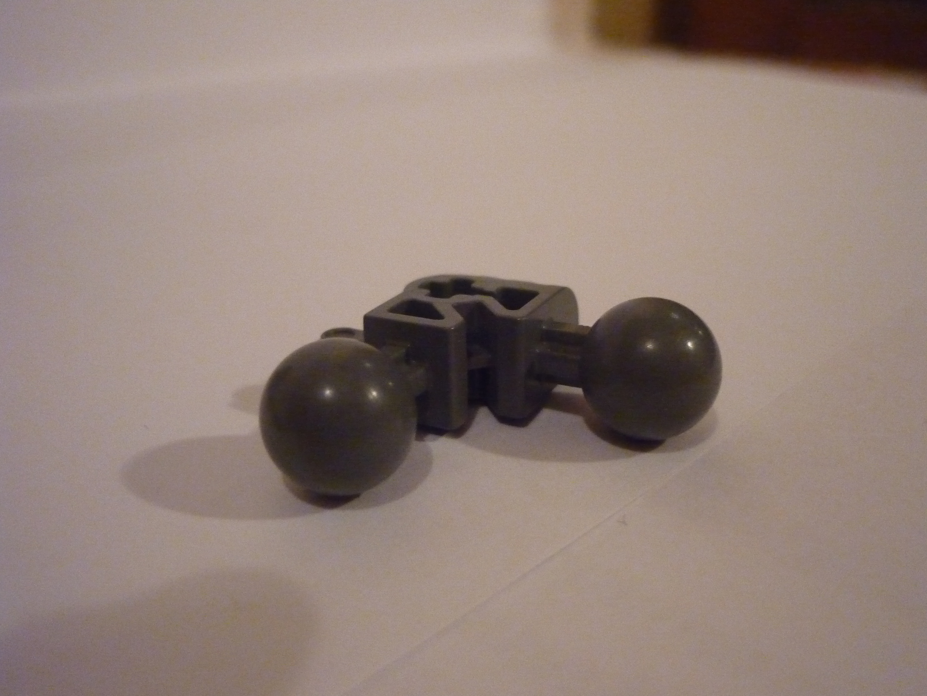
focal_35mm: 36
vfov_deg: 39.7
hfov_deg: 51.4
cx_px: 464
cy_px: 348
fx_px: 964
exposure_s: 1/25
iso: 800
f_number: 2.9
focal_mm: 5.9
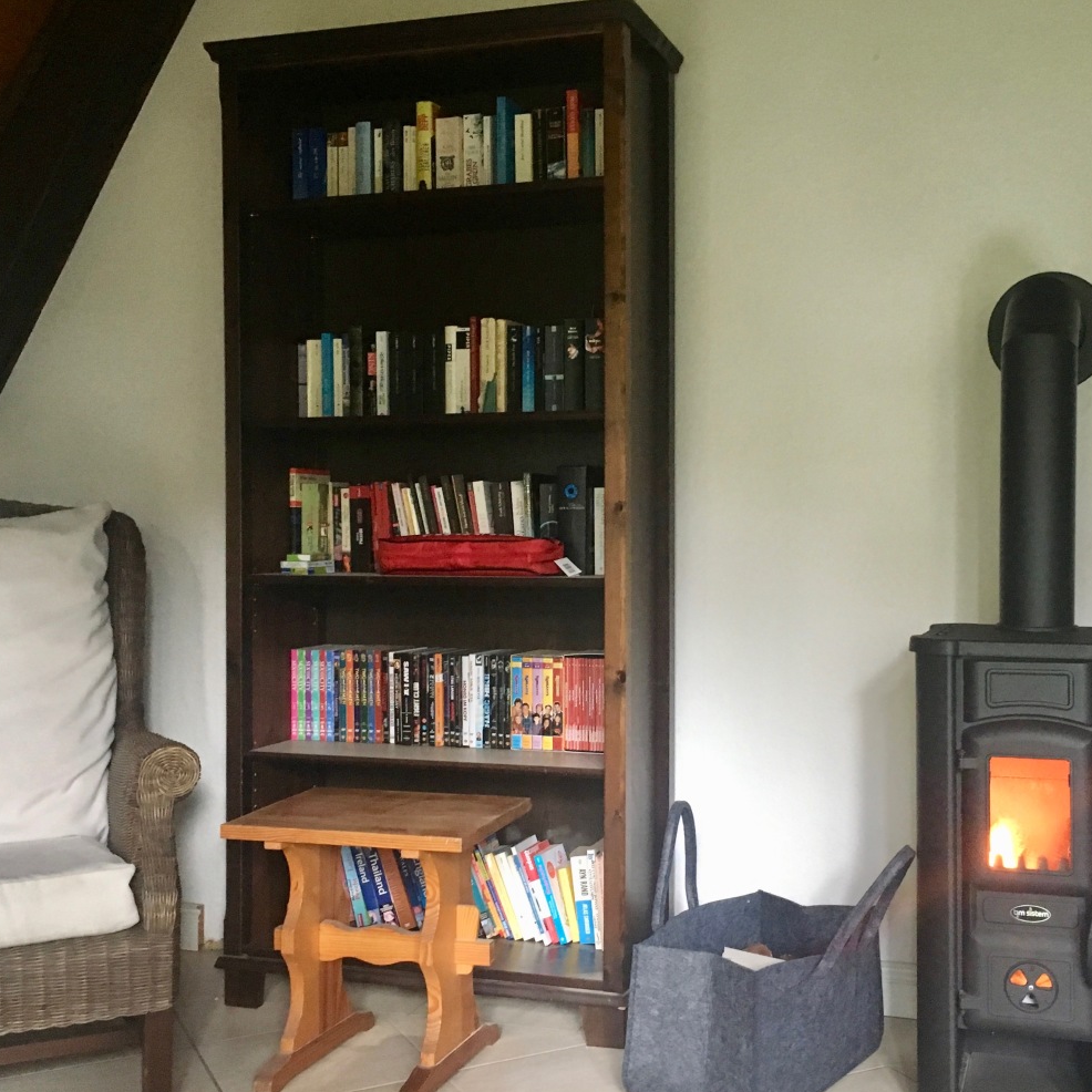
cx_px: 663
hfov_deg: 42.6
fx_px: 1392
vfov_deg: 42.8
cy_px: 551
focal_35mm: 39
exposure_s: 1/25
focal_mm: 4.15
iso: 200
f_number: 2.2
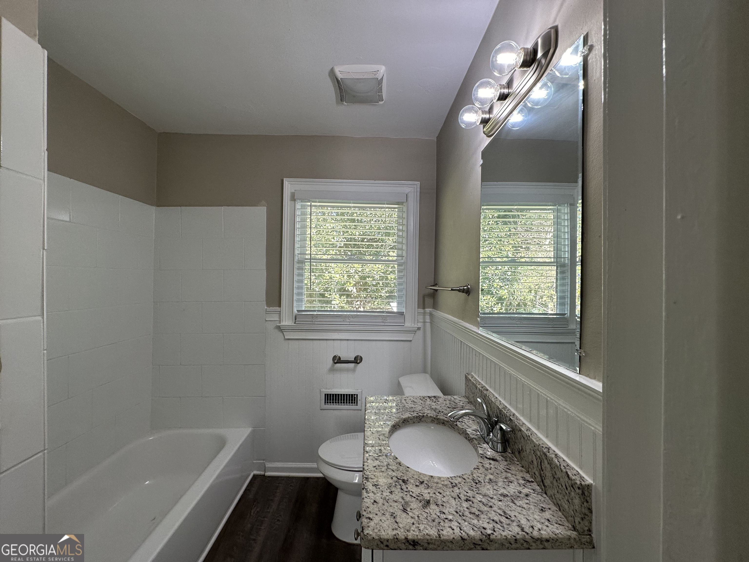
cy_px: 281
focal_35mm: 14
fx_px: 303
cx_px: 374
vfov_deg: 85.7
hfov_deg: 102.1
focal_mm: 2.22
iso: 80
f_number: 2.2
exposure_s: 1/120
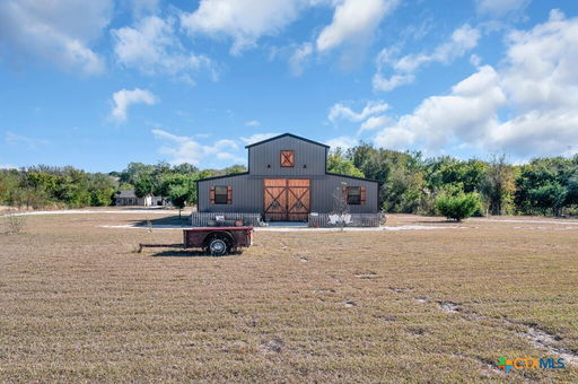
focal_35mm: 30
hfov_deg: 62.0
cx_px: 289
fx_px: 481
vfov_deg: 43.5
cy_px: 192
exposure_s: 1/250
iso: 100
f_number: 8
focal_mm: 30
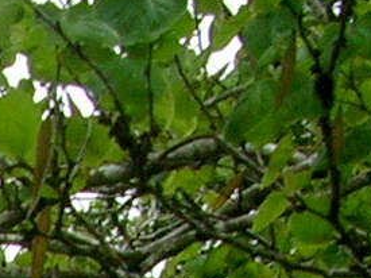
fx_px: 3032
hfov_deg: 6.6
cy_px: 1008
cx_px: -583
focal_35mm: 283
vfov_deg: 4.9
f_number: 5.6
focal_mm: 5.8
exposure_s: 1/244
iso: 50
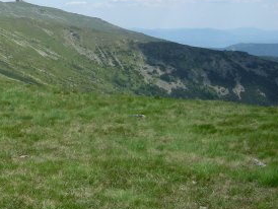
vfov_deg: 17.6
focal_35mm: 84
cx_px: -2
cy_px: 84
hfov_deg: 22.4
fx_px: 675
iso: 100
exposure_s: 1/380
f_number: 6.1
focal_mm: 7.5
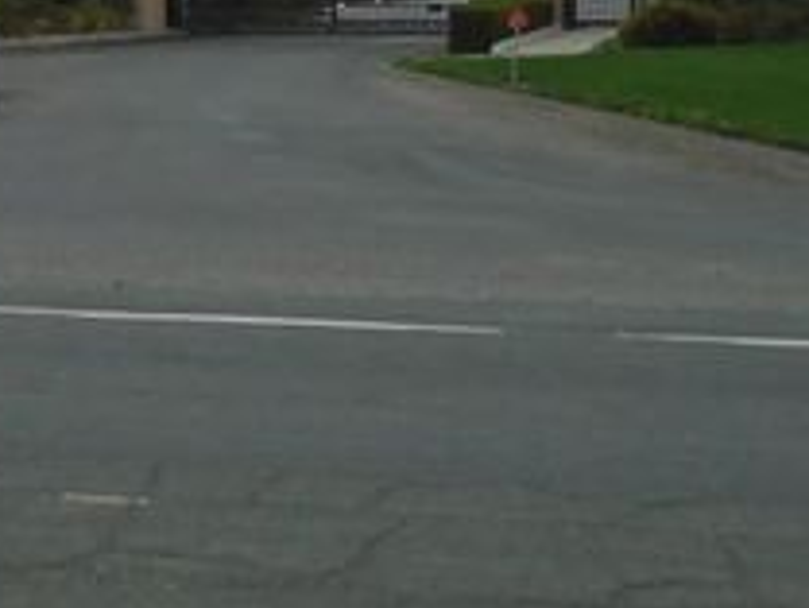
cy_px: 41
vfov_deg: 12.6
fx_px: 2736
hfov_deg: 16.5
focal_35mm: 117
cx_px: 43
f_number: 4.5
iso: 320
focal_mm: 8.7
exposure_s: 1/50
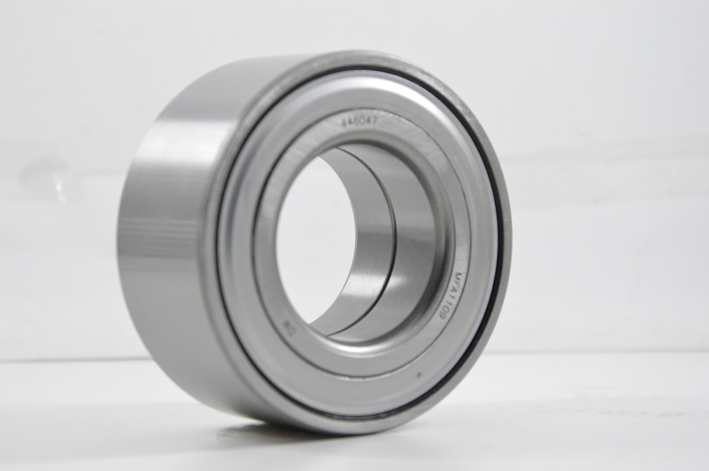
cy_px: 236
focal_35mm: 120
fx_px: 2361
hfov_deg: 17.1
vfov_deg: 11.4
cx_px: 354
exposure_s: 1/100
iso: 3200
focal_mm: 80
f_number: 8
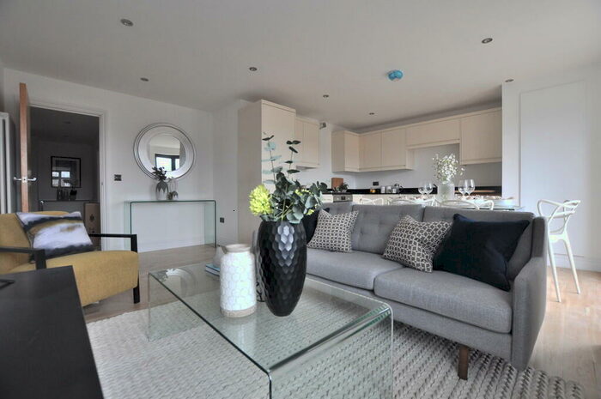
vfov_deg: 77.2
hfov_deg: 100.5
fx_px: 250
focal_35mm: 15
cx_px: 300
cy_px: 200
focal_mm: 10
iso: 400
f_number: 5
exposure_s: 1/100
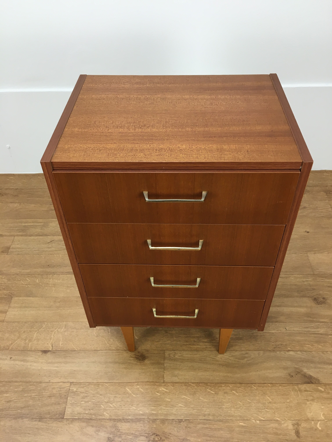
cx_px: 166
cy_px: 221
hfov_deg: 48.2
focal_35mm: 29
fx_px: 371
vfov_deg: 61.7
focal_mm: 4.15
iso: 40
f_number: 2.2
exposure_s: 1/33
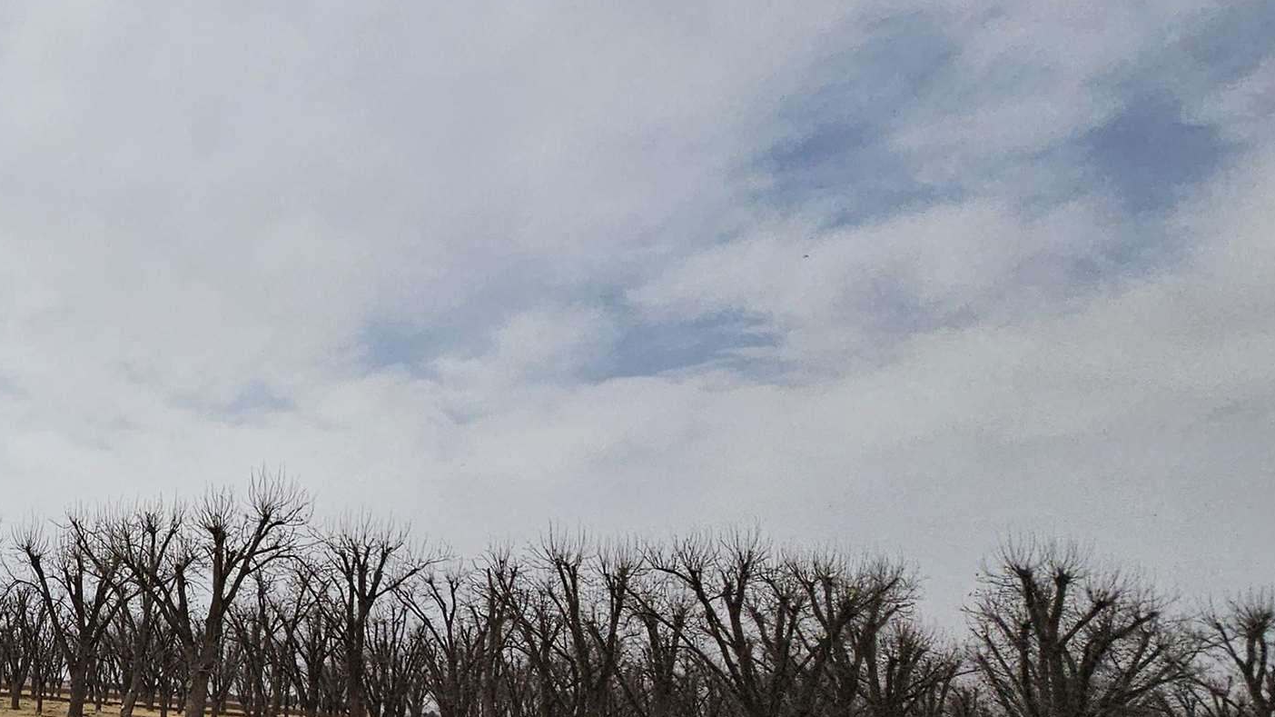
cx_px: -70
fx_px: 1048
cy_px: 443
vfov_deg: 37.5
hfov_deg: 48.3
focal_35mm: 31
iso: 50
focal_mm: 2.2
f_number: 2.2
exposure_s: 1/7518
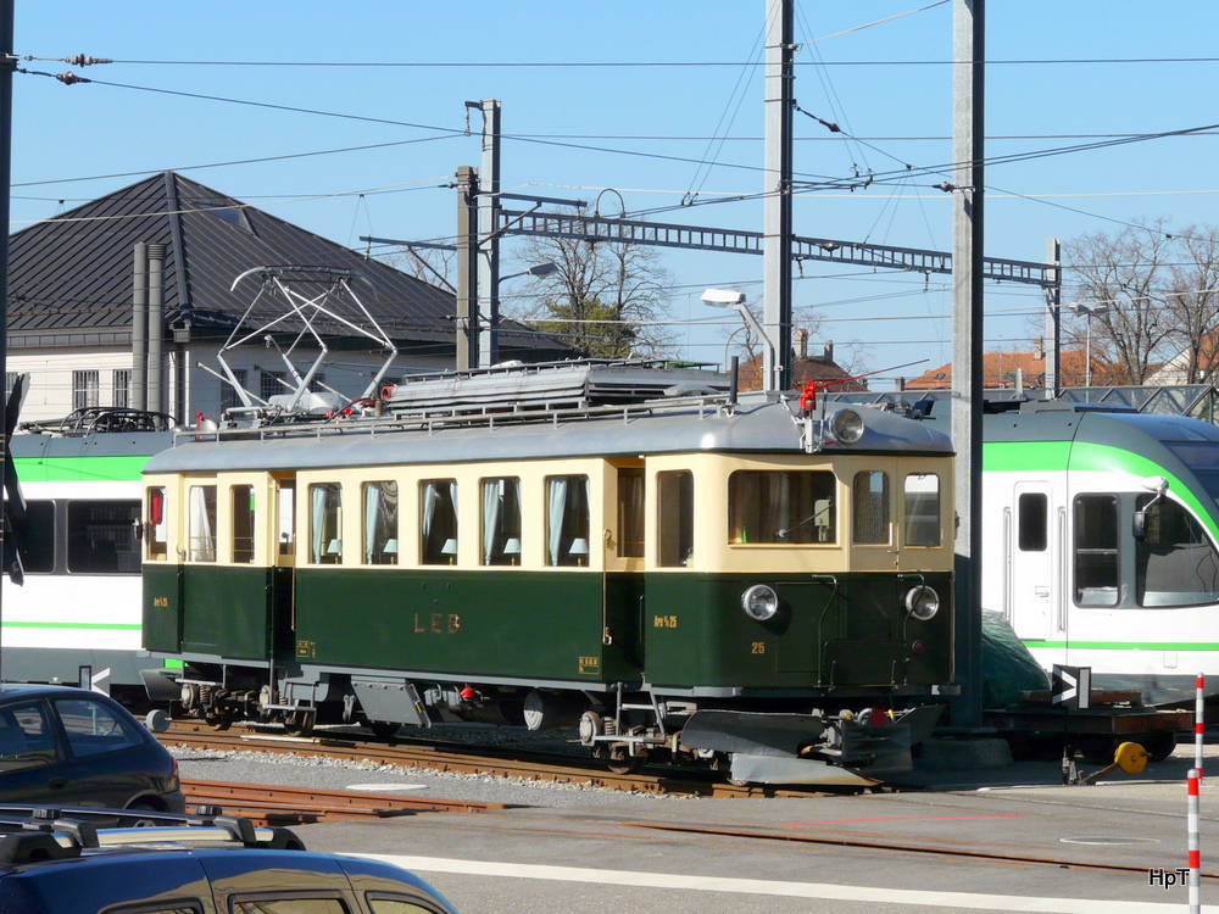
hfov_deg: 16.8
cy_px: 457
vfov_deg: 12.7
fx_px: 4120
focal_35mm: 117
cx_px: 610
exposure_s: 1/500
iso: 100
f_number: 6.3
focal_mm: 19.2
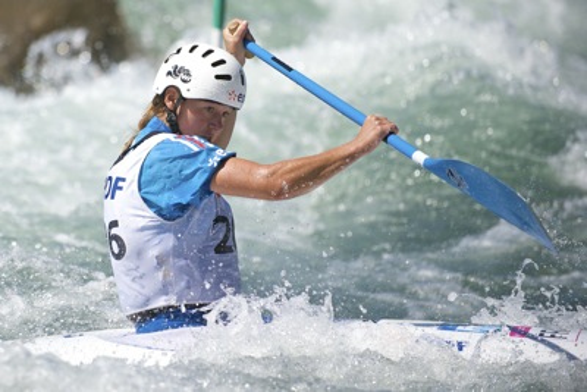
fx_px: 3262
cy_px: 196
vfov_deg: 6.9
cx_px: 294
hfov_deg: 10.3
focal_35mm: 200
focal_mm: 200
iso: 200
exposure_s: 1/5000
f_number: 2.8
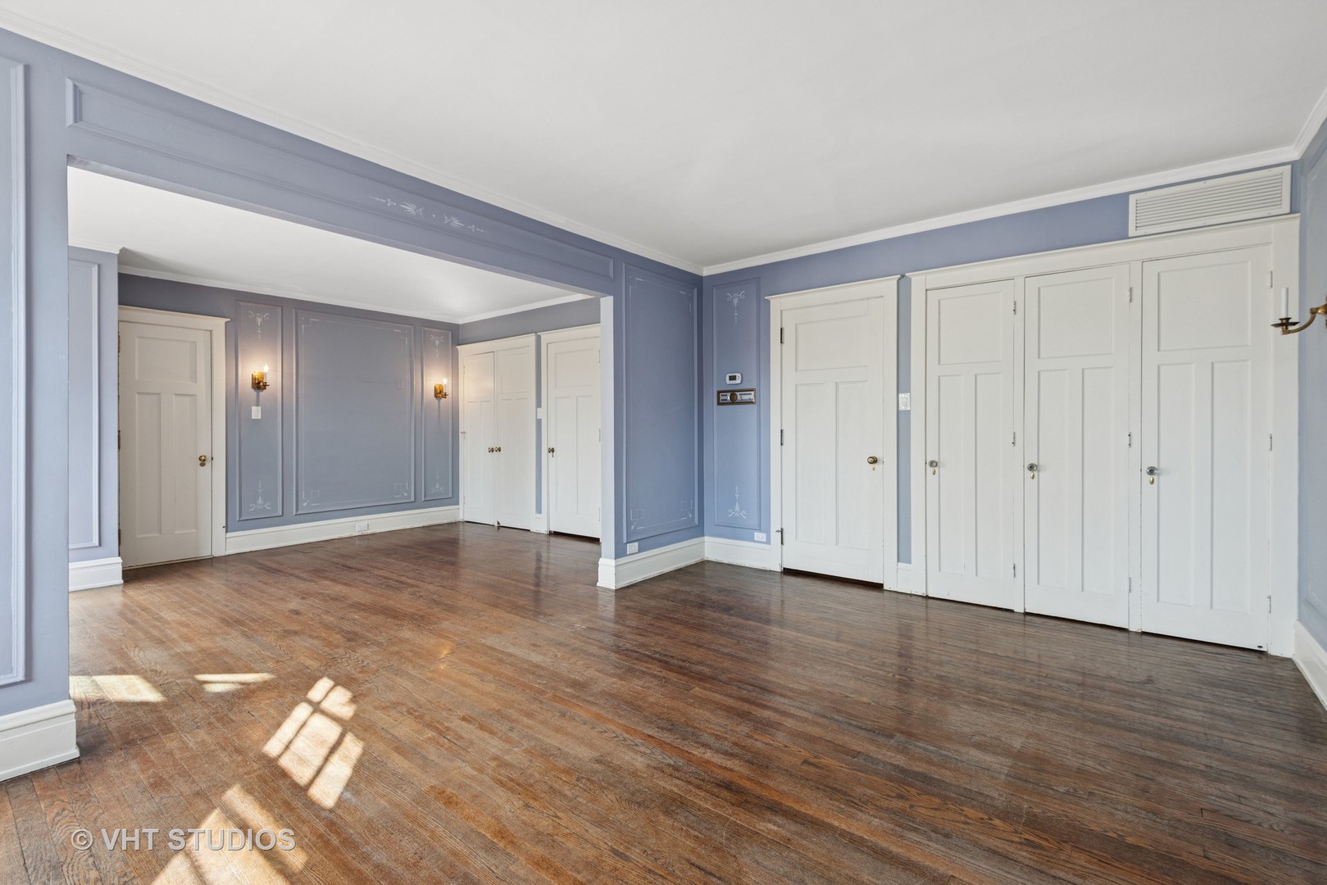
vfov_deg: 73.8
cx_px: 664
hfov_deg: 96.7
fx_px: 590
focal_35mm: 16
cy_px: 442
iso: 400
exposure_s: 1/25
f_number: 8
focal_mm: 16
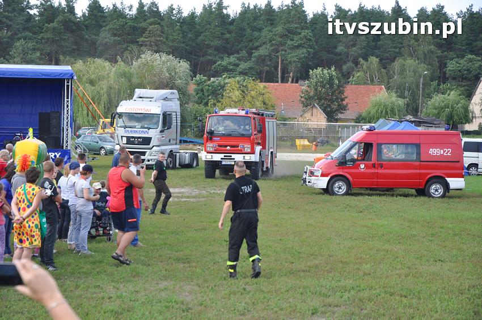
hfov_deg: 19.5
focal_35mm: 105
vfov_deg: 13.0
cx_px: 241
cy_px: 160
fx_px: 1404
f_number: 5.6
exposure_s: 1/500
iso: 400
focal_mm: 70
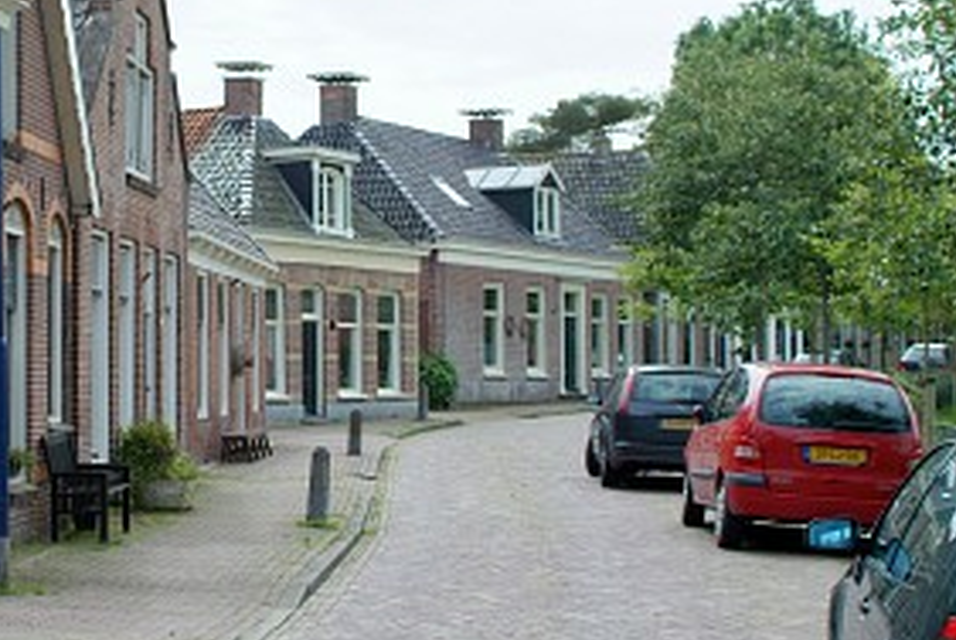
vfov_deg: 16.1
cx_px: 214
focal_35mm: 85
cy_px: 305
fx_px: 2260
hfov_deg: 23.6
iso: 400
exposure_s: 1/750
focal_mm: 35
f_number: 5.6
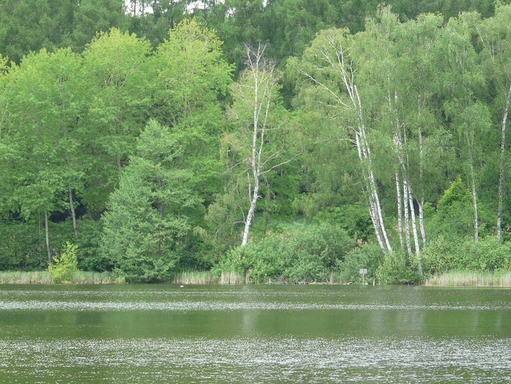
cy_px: 196
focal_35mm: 157
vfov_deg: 9.5
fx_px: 2318
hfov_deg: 12.6
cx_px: 251
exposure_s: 1/100
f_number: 3.6
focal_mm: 24.7
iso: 100
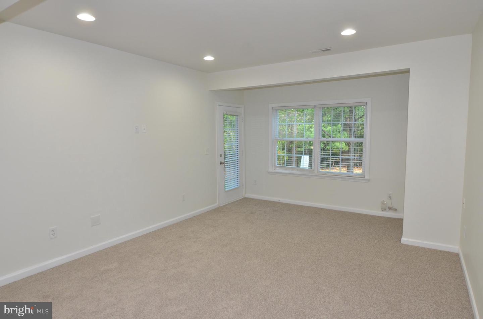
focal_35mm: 21
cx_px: 242
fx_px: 281
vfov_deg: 59.2
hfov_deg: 81.3
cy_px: 160
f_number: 4
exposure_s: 1/60
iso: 400
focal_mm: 14
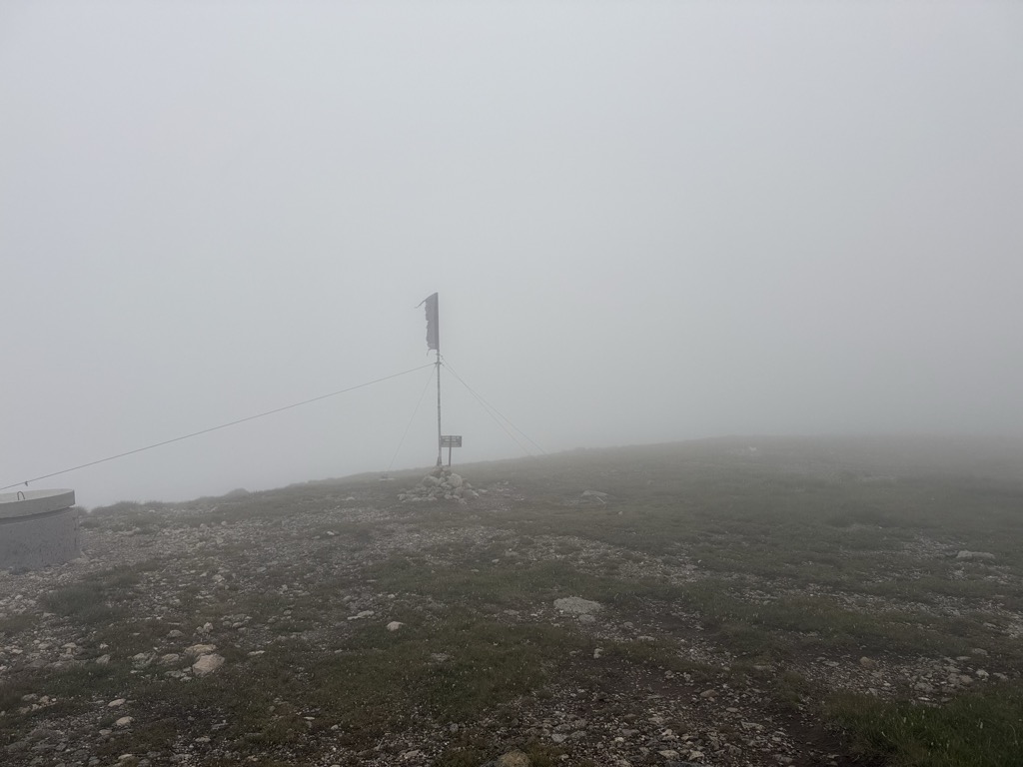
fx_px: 709
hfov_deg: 71.6
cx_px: 512
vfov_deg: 56.8
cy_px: 384
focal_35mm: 24
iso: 80
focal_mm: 6.76
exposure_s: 1/637
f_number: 1.78
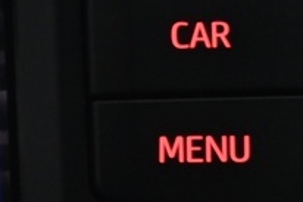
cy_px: 167
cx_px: -562
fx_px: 3641
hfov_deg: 4.6
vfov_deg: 3.2
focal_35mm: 433
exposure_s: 1/30
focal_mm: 55
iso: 2000
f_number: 4
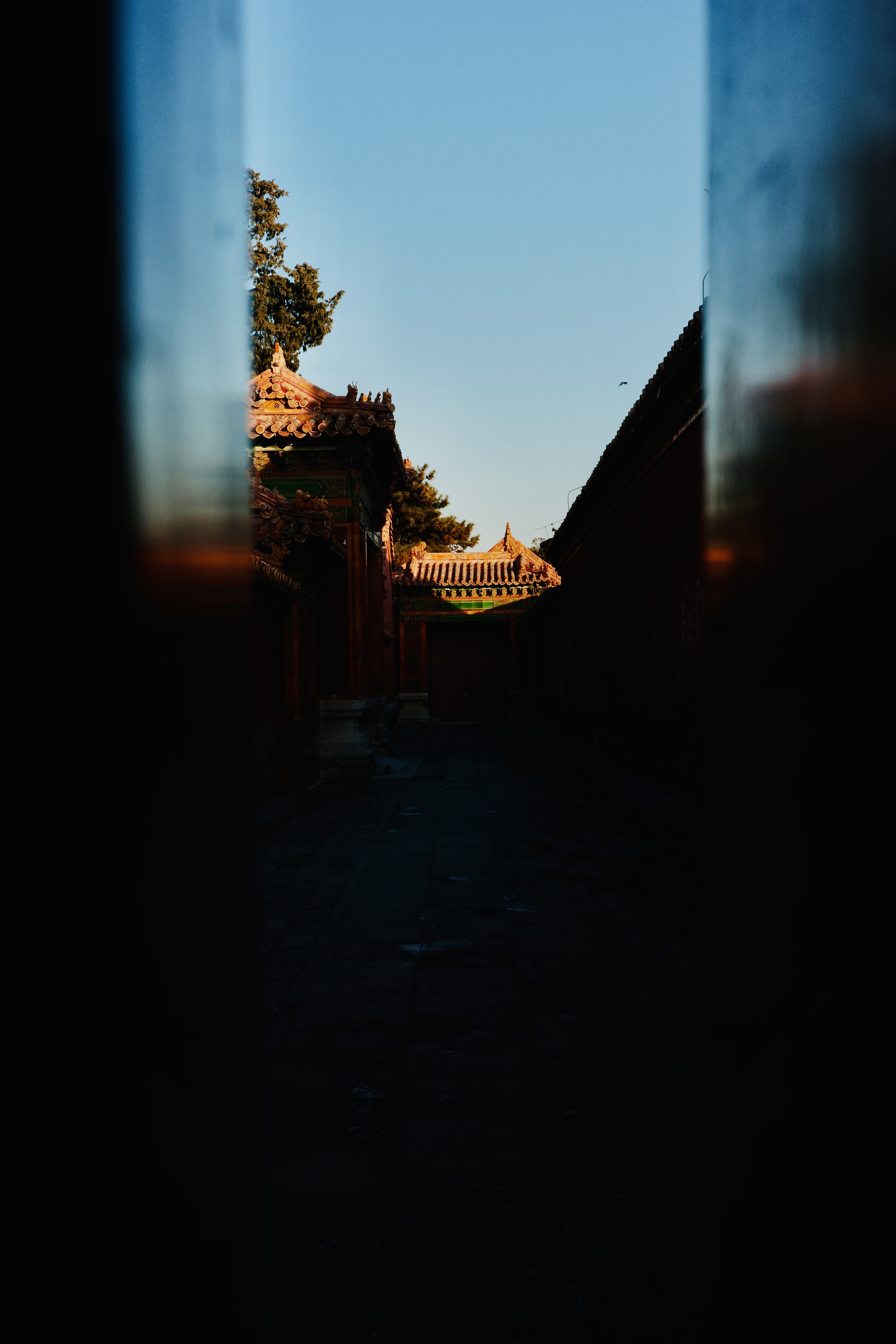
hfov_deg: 33.4
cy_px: 672
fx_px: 1493
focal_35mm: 40
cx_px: 448
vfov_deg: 48.5
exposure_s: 1/40
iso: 100
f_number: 16
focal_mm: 26
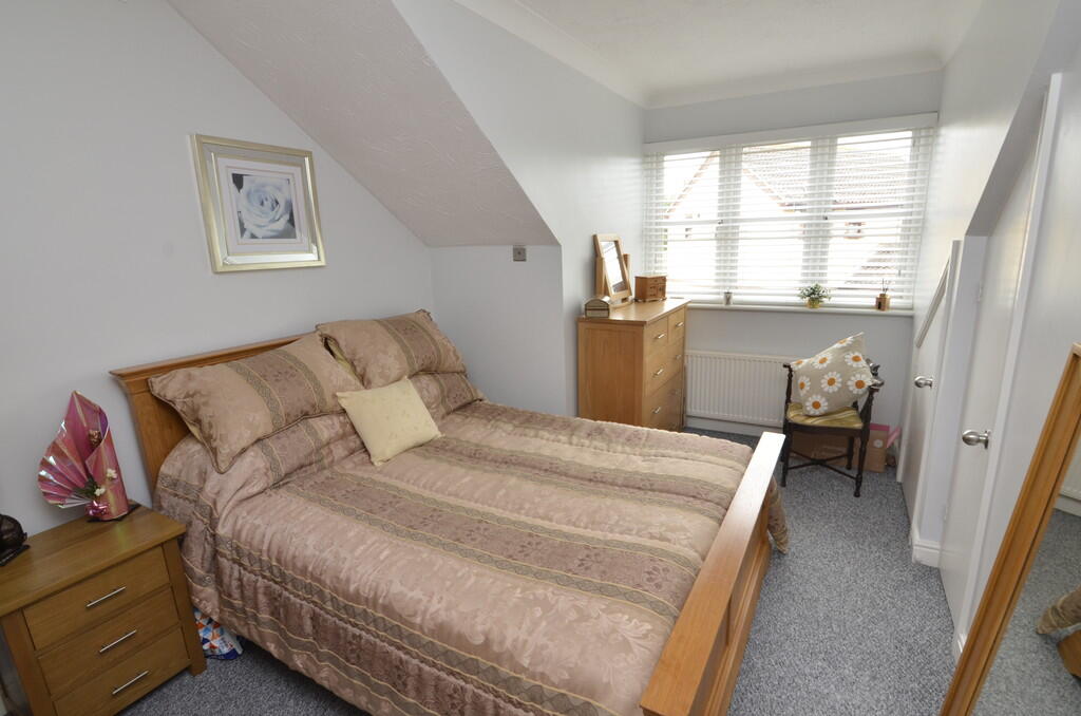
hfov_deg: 95.1
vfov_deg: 71.8
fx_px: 494
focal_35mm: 16
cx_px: 540
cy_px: 358
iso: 560
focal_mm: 11
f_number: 8
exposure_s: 1/60
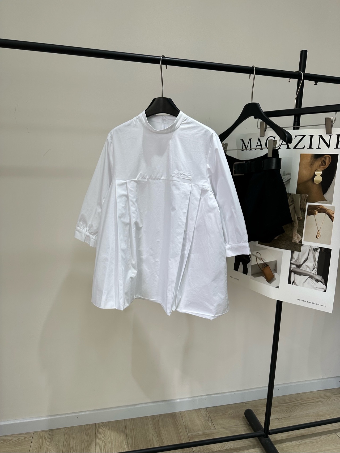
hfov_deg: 56.8
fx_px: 314
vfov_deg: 71.6
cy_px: 226
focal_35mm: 24
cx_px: 170
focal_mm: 6.86
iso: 80
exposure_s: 1/406
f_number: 1.78
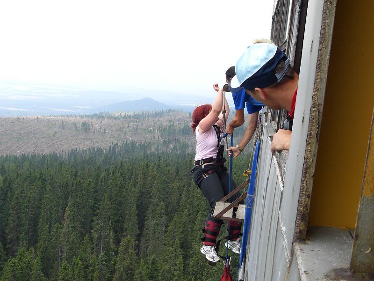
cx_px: 187
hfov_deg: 41.2
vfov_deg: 31.5
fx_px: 497
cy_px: 140
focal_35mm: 46
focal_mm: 7.56
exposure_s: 1/200
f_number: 4.7
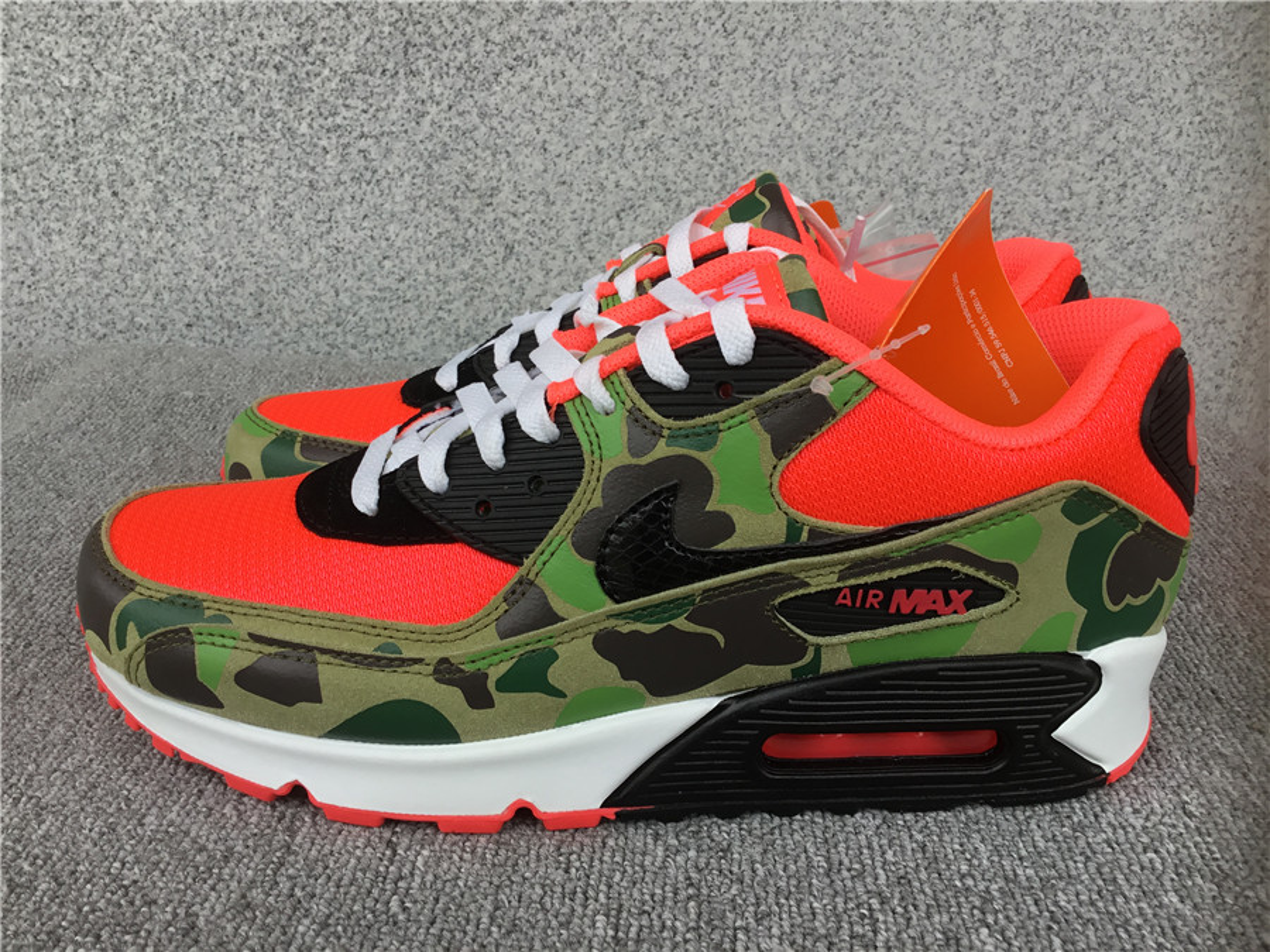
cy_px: 476
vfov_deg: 45.4
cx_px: 635
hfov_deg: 58.4
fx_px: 1137
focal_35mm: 31
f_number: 2.4
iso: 25
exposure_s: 1/189
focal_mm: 3.3
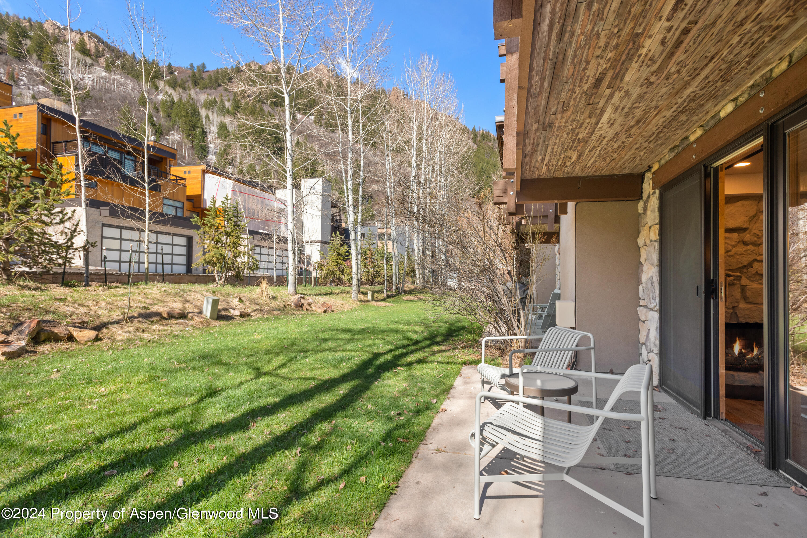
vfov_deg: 70.5
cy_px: 269
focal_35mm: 17
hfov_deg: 93.3
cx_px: 404
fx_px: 381
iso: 500
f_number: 7.1
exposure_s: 1/320
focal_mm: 17
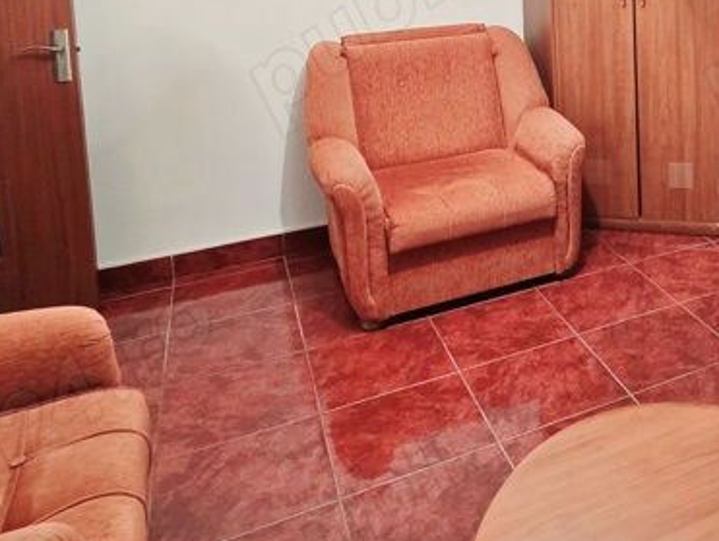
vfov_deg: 36.3
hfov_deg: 46.0
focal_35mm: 35
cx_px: 682
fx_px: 728
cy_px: -10
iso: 250
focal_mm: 2.2
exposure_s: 1/50
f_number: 2.2
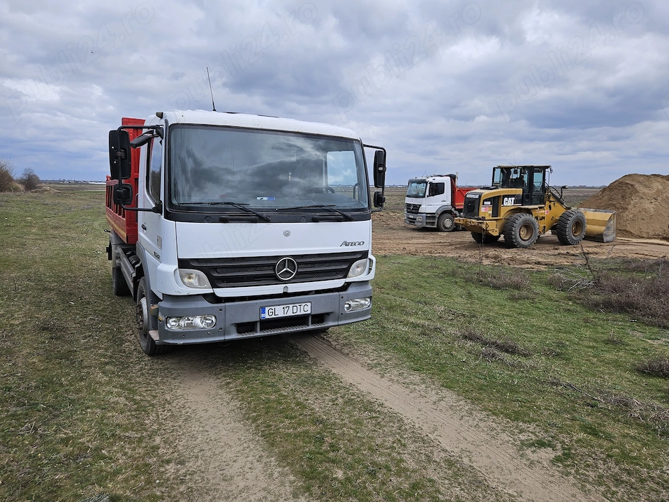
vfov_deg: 56.8
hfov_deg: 71.6
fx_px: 464
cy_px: 249
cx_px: 324
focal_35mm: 24
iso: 25
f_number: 1.8
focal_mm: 5.4
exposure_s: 1/1554
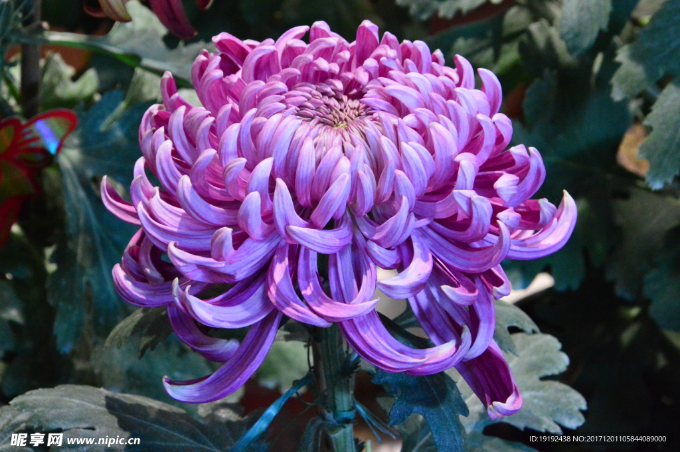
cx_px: 340
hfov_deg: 11.2
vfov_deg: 7.5
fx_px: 3454
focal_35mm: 183
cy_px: 226
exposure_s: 1/25
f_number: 13
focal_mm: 122
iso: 6400
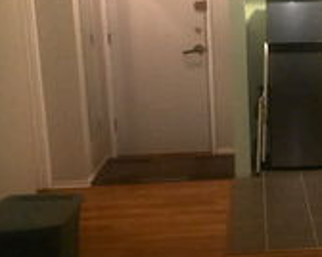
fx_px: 685
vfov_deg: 21.2
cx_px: 344
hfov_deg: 24.8
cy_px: 111
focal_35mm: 72
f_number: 2.2
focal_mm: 4.15
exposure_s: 1/20
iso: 32
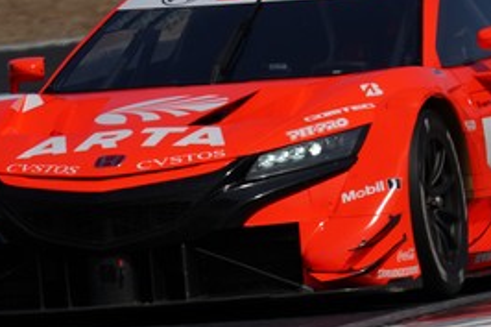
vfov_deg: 0.8
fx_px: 22176
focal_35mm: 1627
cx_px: 373
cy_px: 277
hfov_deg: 1.3
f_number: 6.3
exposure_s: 1/640
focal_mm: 600
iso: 50
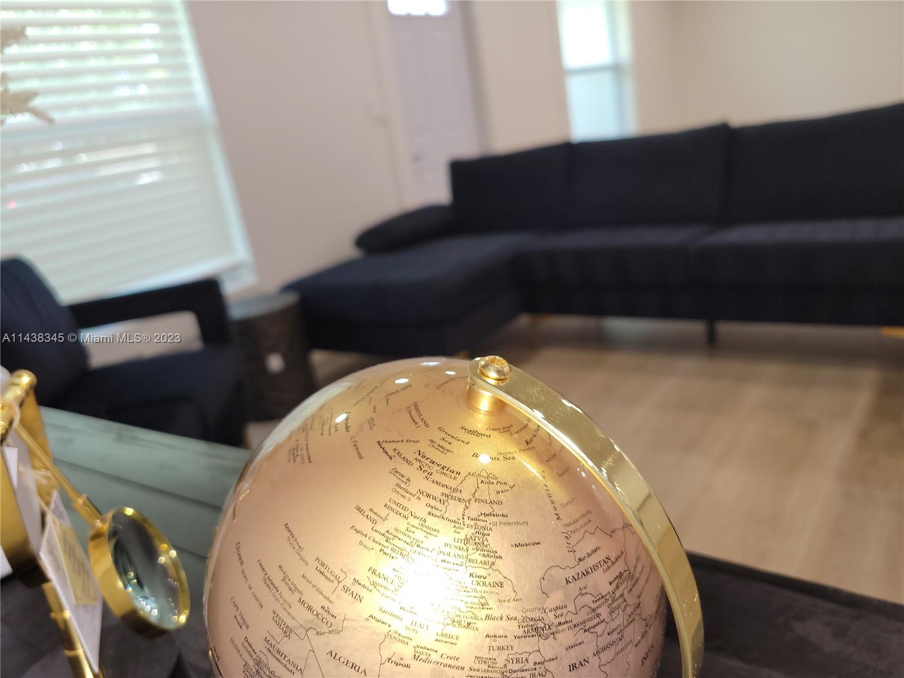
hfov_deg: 67.3
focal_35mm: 26
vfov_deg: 53.1
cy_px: 339
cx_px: 452
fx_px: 679
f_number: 1.8
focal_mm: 5.4
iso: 64
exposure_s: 1/60
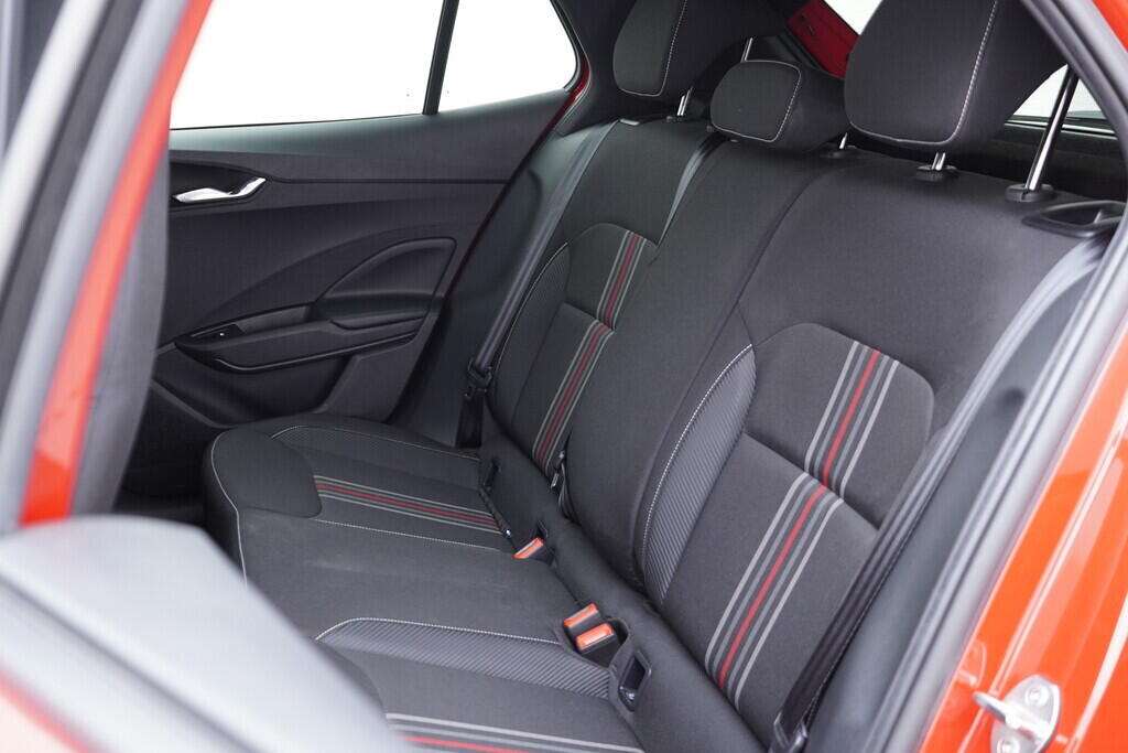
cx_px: 564
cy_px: 376
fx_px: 1128
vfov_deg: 36.9
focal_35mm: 36
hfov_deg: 53.1
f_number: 2.8
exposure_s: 1/40
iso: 640
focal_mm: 24
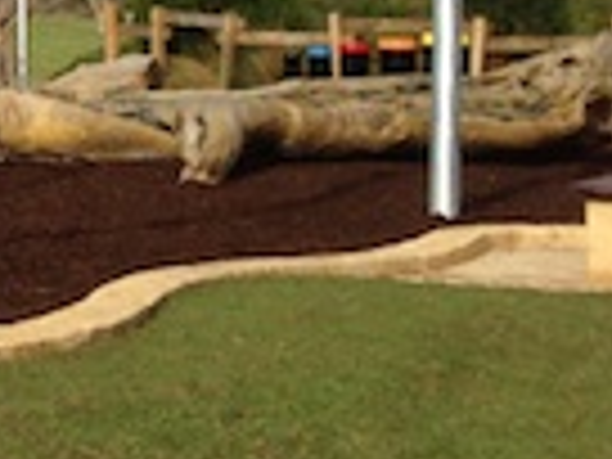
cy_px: -166
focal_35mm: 146
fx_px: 2581
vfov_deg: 9.9
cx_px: -729
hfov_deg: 11.7
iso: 50
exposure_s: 1/1205
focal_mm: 4.13
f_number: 2.4
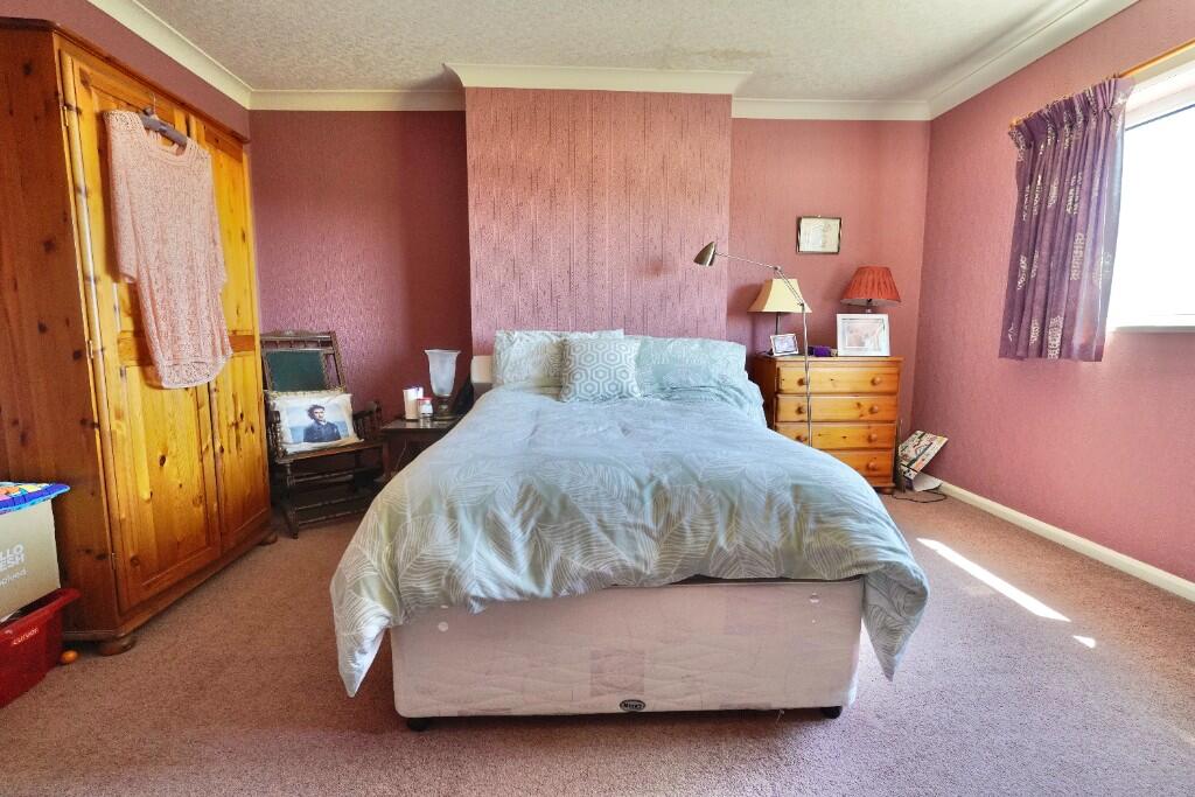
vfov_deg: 72.1
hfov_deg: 95.0
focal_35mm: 16
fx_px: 548
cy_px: 398
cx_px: 598
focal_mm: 11
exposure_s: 1/160
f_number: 4
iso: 1000
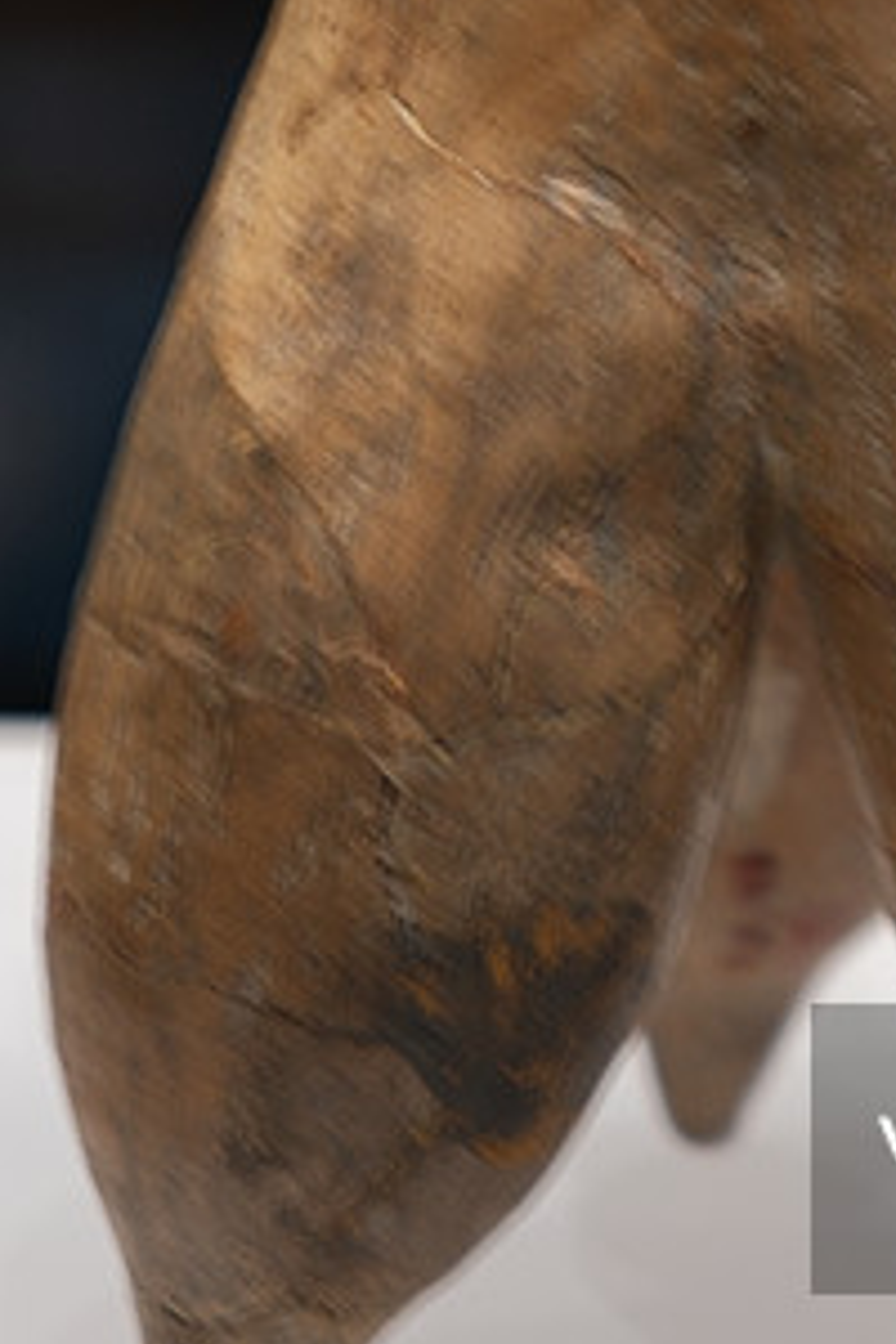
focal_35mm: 200
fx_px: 7466
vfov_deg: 10.3
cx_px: 616
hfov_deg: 6.9
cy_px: 309
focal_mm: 50
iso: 100
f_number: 2.8
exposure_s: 1/8
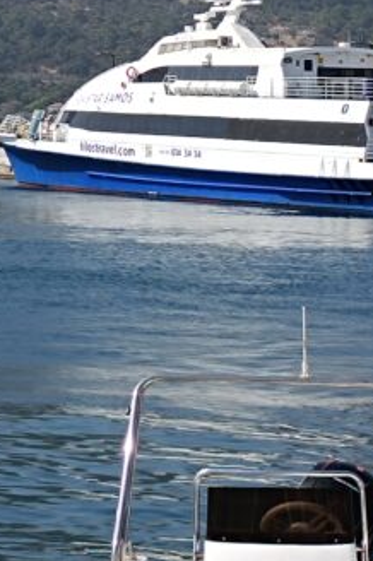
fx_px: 1215
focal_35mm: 78
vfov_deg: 24.0
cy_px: -82
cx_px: -94
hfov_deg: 16.6
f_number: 1.65
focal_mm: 6.14
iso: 51
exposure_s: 1/778
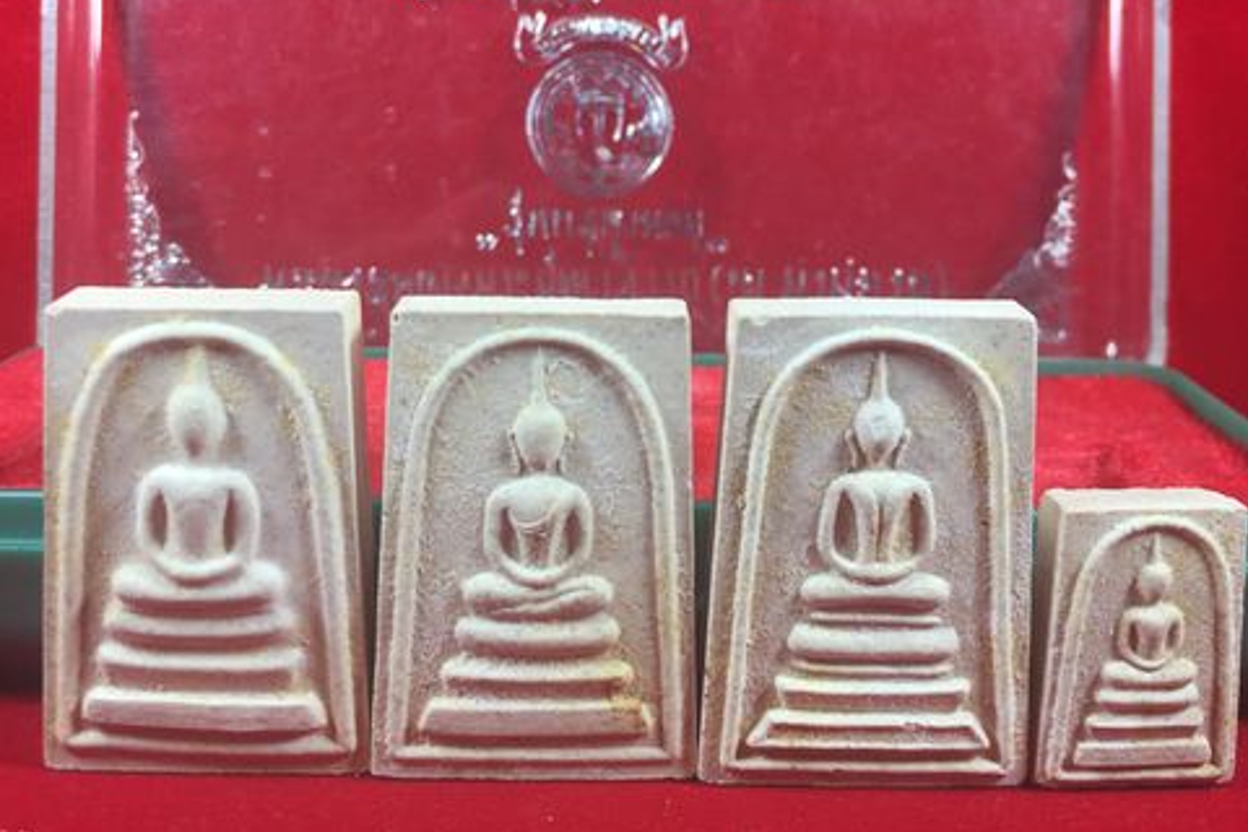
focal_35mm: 41
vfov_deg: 32.2
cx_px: 614
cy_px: 235
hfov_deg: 47.4
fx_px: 1421
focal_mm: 4.15
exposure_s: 1/100
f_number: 2.2
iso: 50
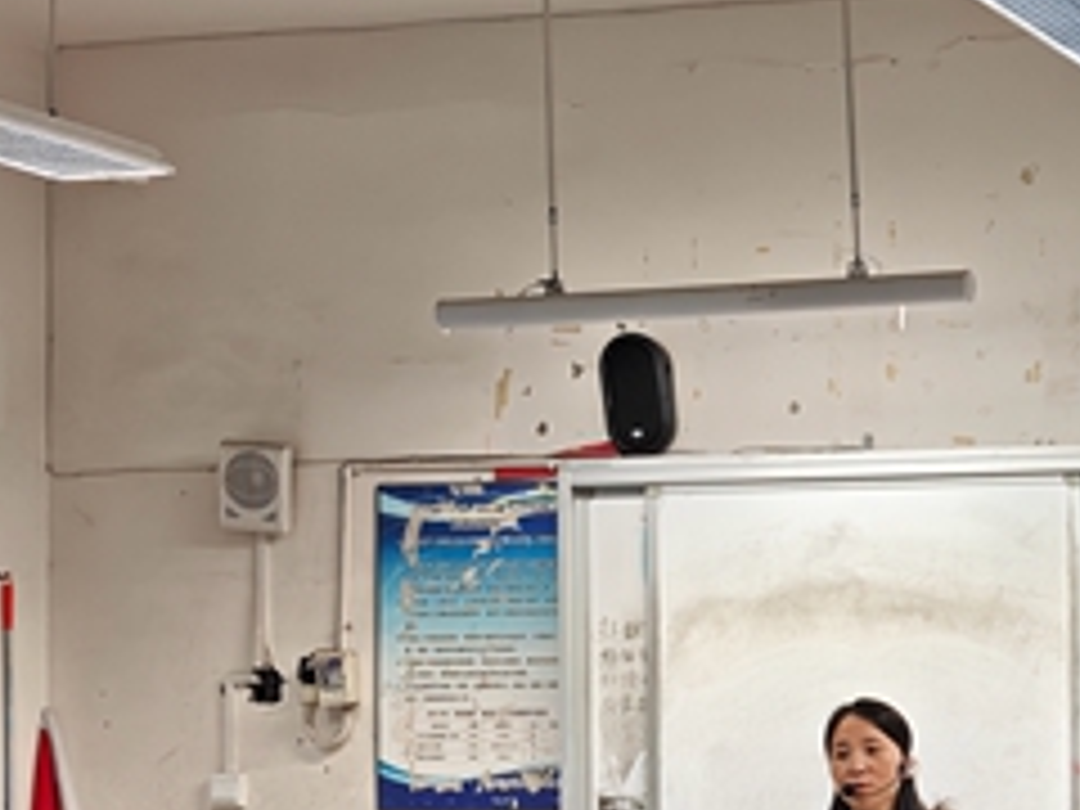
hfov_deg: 17.1
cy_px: 778
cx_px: 1310
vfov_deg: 13.3
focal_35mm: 110
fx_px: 3432
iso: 125
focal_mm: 6.55
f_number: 1.62
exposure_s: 1/111
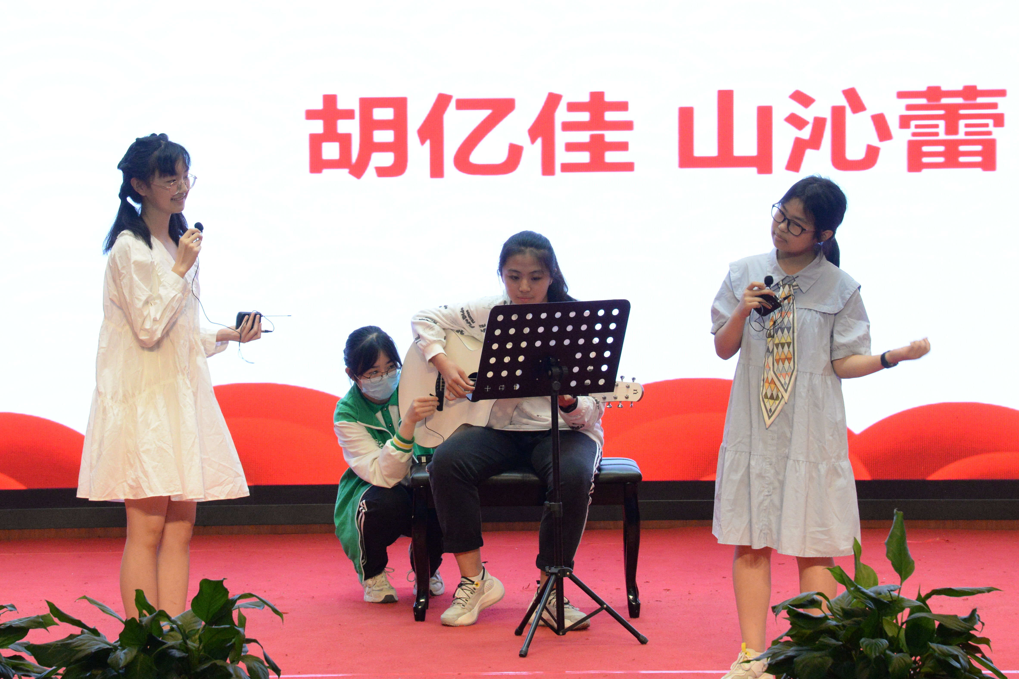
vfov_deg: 10.2
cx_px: 510
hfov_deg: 15.2
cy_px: 340
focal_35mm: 135
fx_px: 3820
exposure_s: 1/160
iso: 5000
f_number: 10
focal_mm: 135
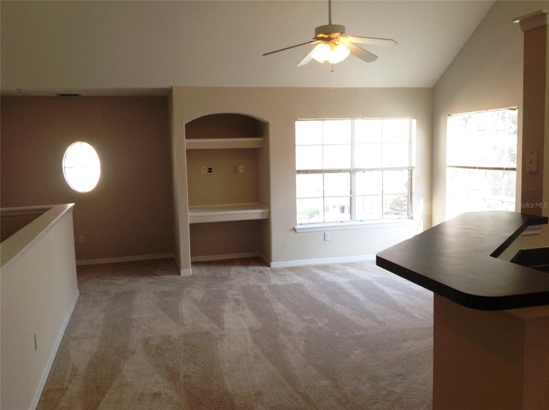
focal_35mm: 35
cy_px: 205
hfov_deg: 52.7
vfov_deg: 40.6
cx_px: 274
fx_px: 554
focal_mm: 4.28
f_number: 2.4
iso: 50
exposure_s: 1/60
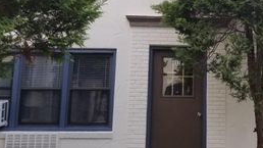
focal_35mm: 55
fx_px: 383
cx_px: 211
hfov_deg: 36.5
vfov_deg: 21.6
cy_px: 34
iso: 50
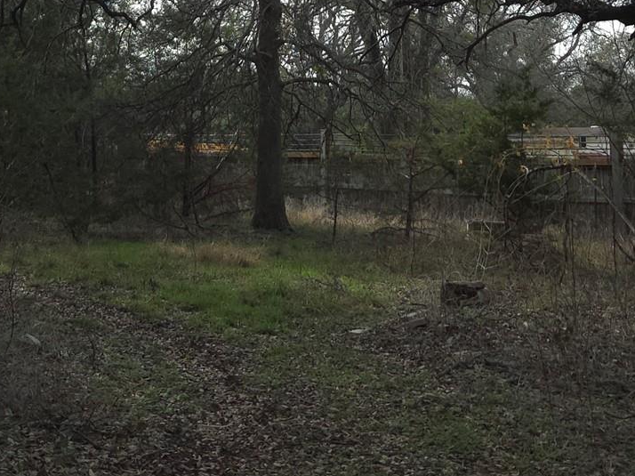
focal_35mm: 66
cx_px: 174
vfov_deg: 20.9
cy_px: -80
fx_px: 1210
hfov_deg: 29.0
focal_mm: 5.4
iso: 50
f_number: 1.8
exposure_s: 1/505
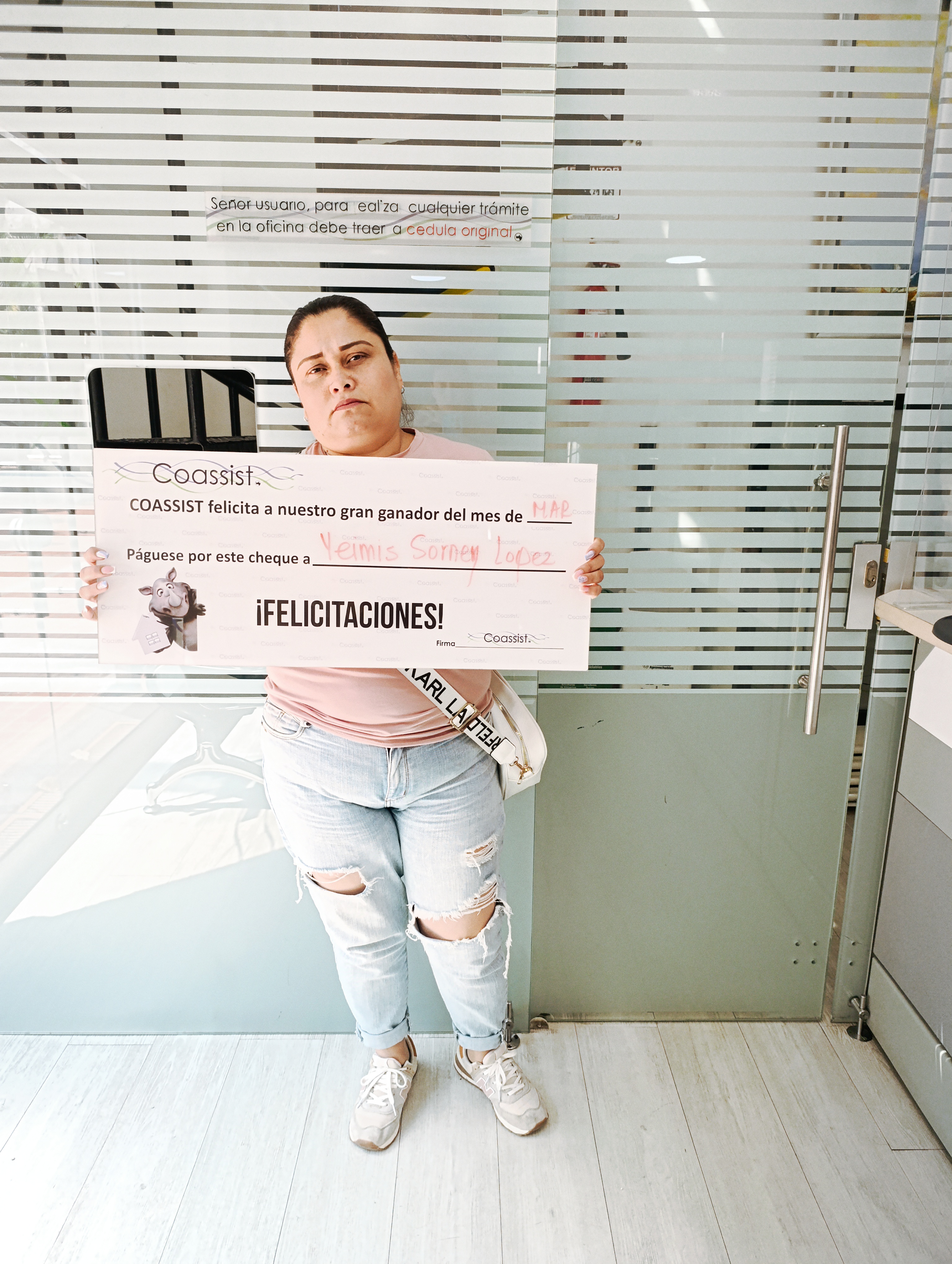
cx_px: 476
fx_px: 841
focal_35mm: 23
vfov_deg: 73.8
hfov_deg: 59.0
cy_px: 632
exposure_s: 1/120
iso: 200
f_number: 1.6
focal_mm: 6.14
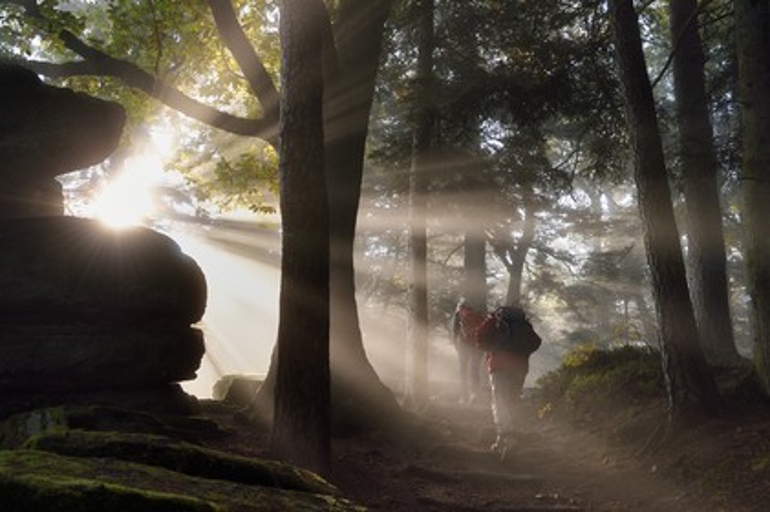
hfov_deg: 48.5
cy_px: 256
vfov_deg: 33.3
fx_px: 855
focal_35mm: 40
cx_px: 385
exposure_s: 1/320
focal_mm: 40
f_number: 7.1
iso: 400
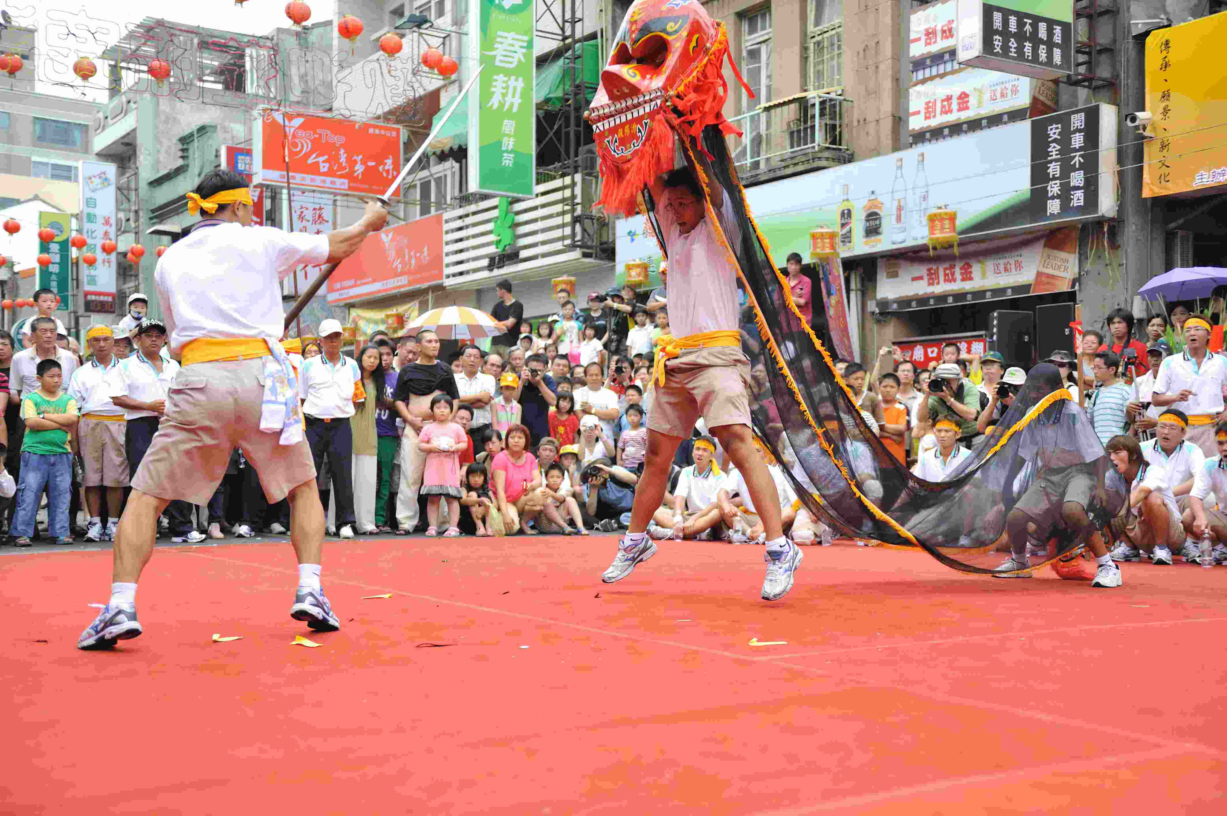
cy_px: 408
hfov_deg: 44.5
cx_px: 614
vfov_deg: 30.5
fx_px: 1499
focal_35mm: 44
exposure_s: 1/640
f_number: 2.8
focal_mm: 44
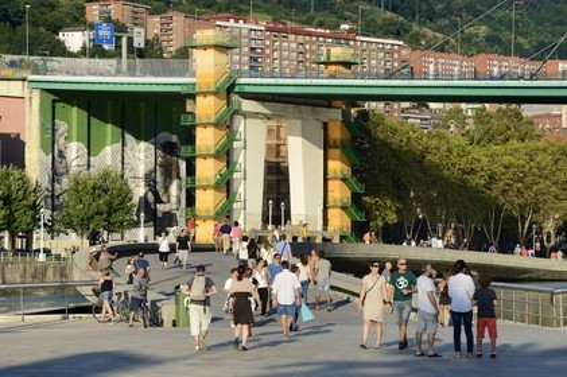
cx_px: 284
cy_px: 188
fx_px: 2125
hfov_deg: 15.2
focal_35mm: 135
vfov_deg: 10.1
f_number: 10
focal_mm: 135
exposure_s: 1/250
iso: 200
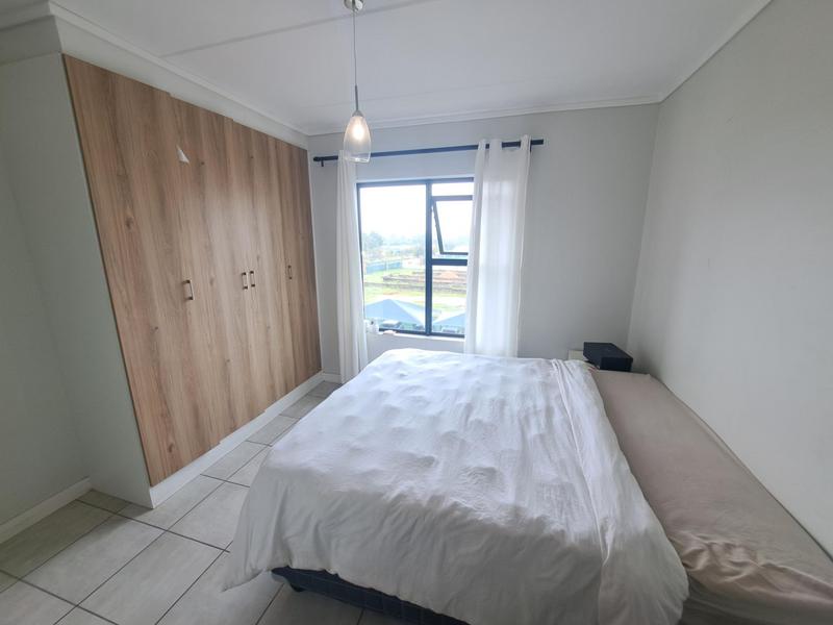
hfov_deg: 106.2
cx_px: 416
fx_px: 313
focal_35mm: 13
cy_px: 312
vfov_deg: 89.9
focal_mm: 1.74
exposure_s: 1/50
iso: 50
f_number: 2.2
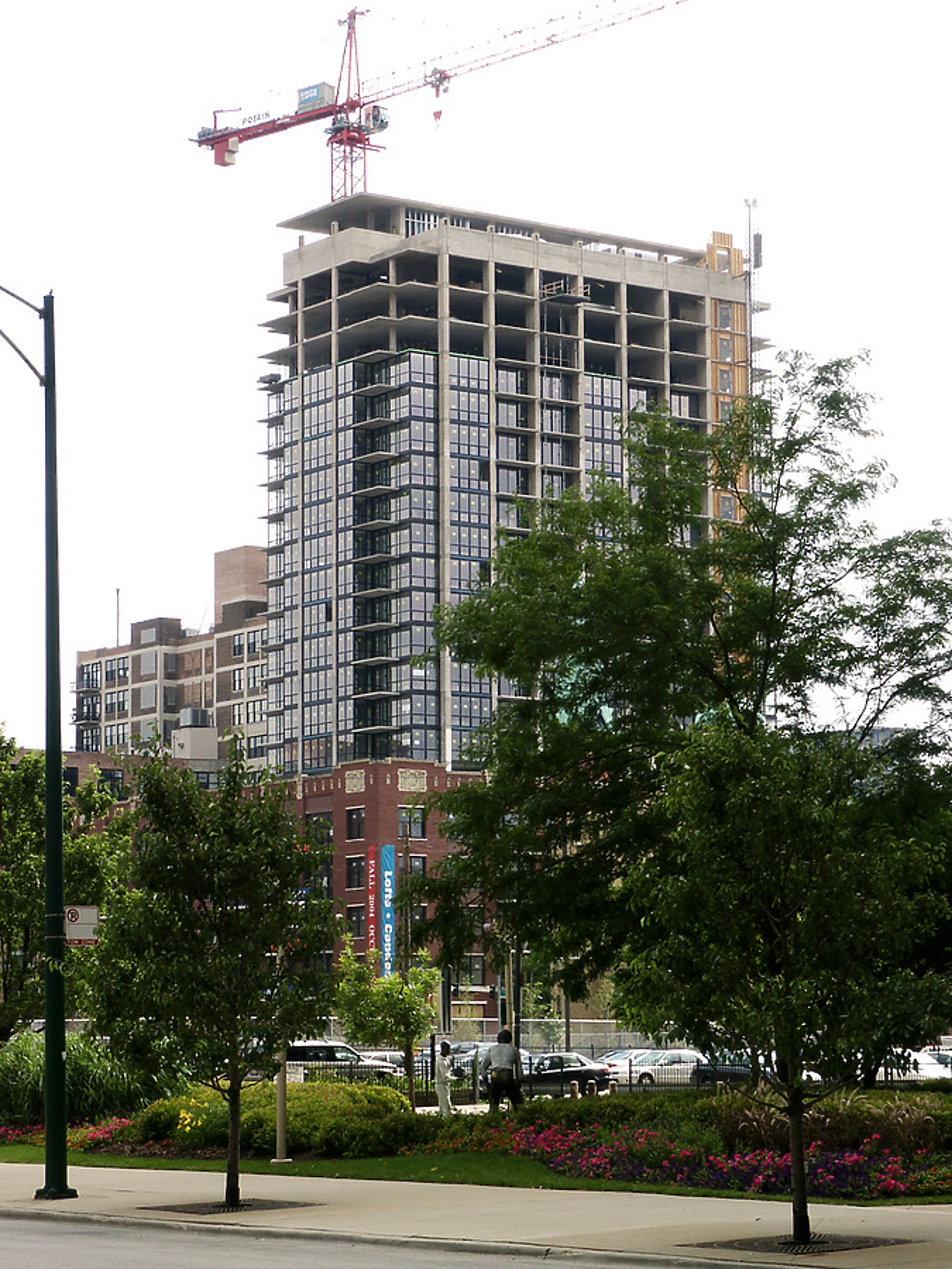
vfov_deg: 22.3
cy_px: 634
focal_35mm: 88
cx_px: 476
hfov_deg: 16.8
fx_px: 3227
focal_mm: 17.56
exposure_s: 1/125
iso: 64
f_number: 8
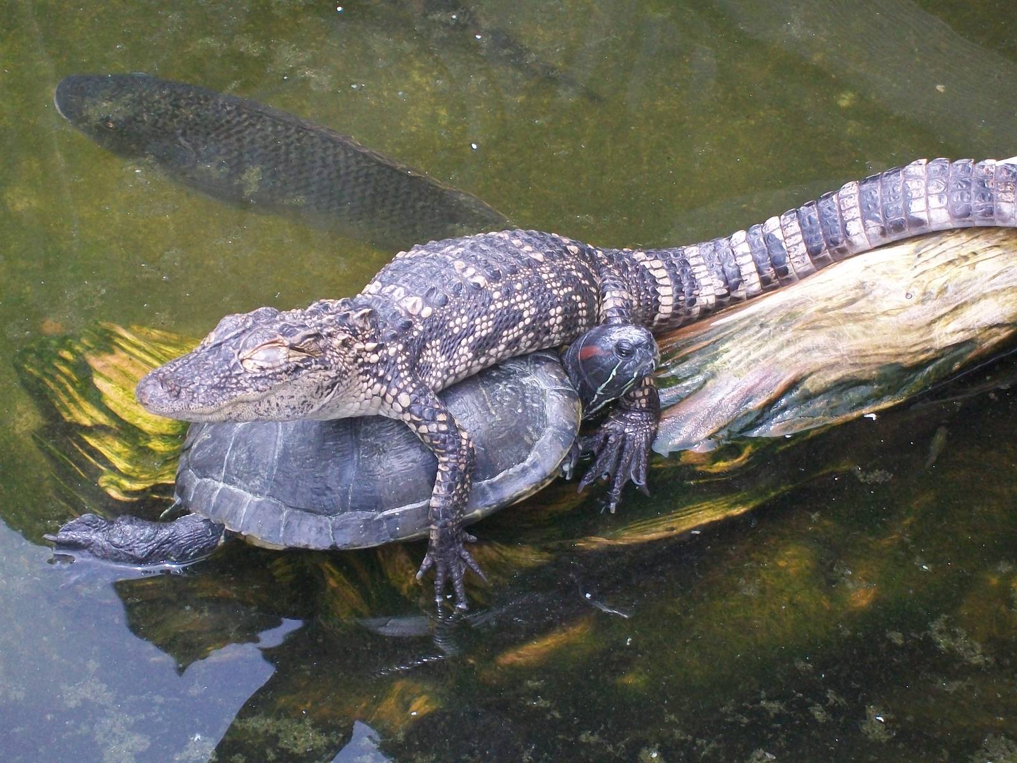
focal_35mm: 108
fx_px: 3173
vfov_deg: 13.7
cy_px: 382
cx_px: 508
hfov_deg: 18.2
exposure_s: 1/250
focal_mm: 18
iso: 160
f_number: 4.8
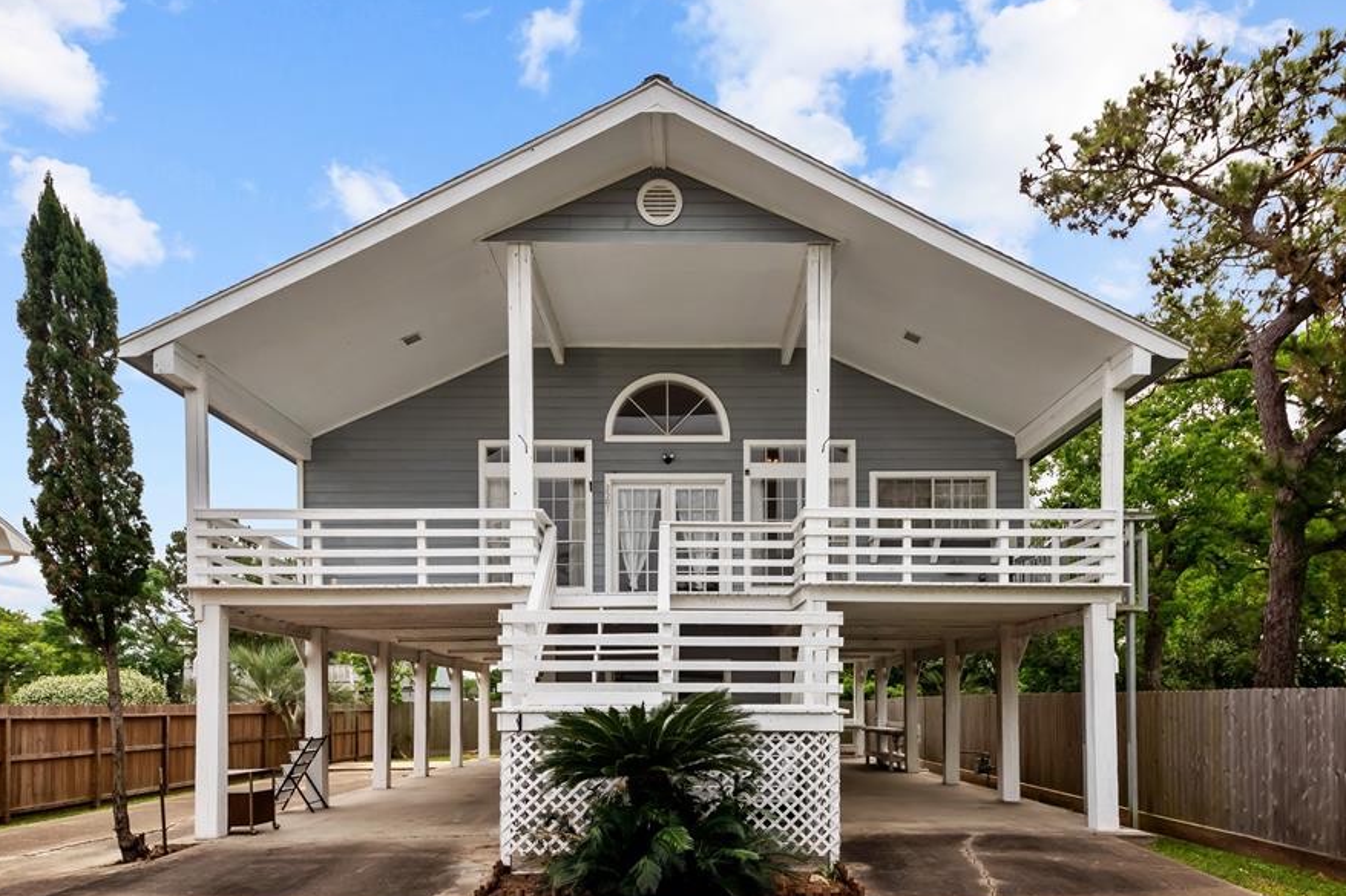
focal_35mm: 21
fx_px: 785
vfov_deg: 59.5
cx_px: 696
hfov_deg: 81.2
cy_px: 430
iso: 640
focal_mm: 18
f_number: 8
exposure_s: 1/1250
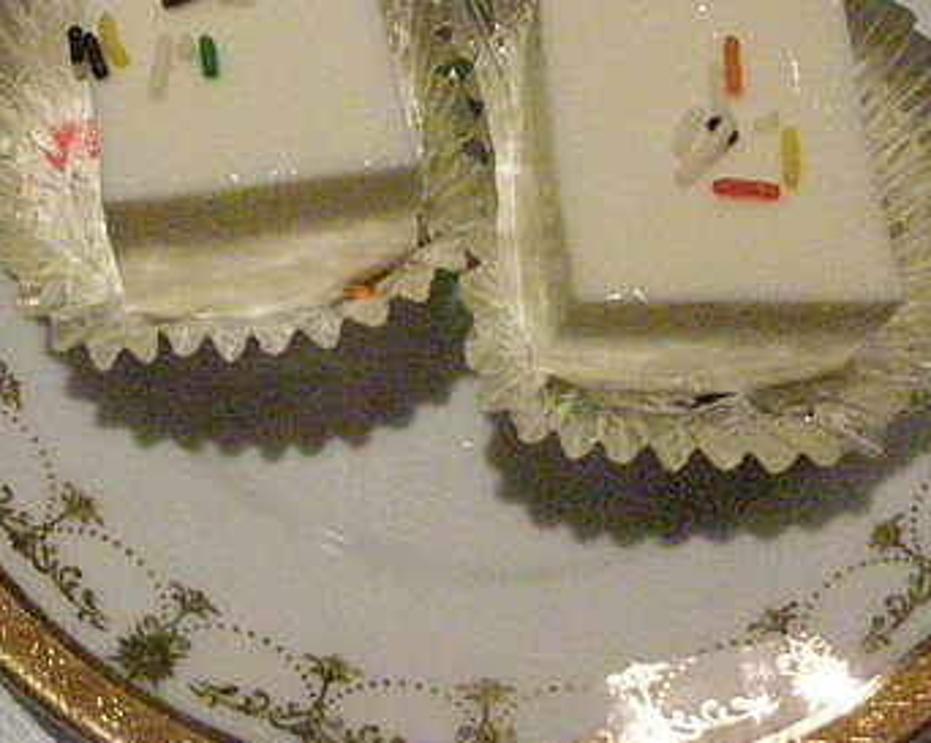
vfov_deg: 25.0
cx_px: 419
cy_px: 177
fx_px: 1652
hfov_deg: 31.5
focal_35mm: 60
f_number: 2.8
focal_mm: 5.8
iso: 1600
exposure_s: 1/120
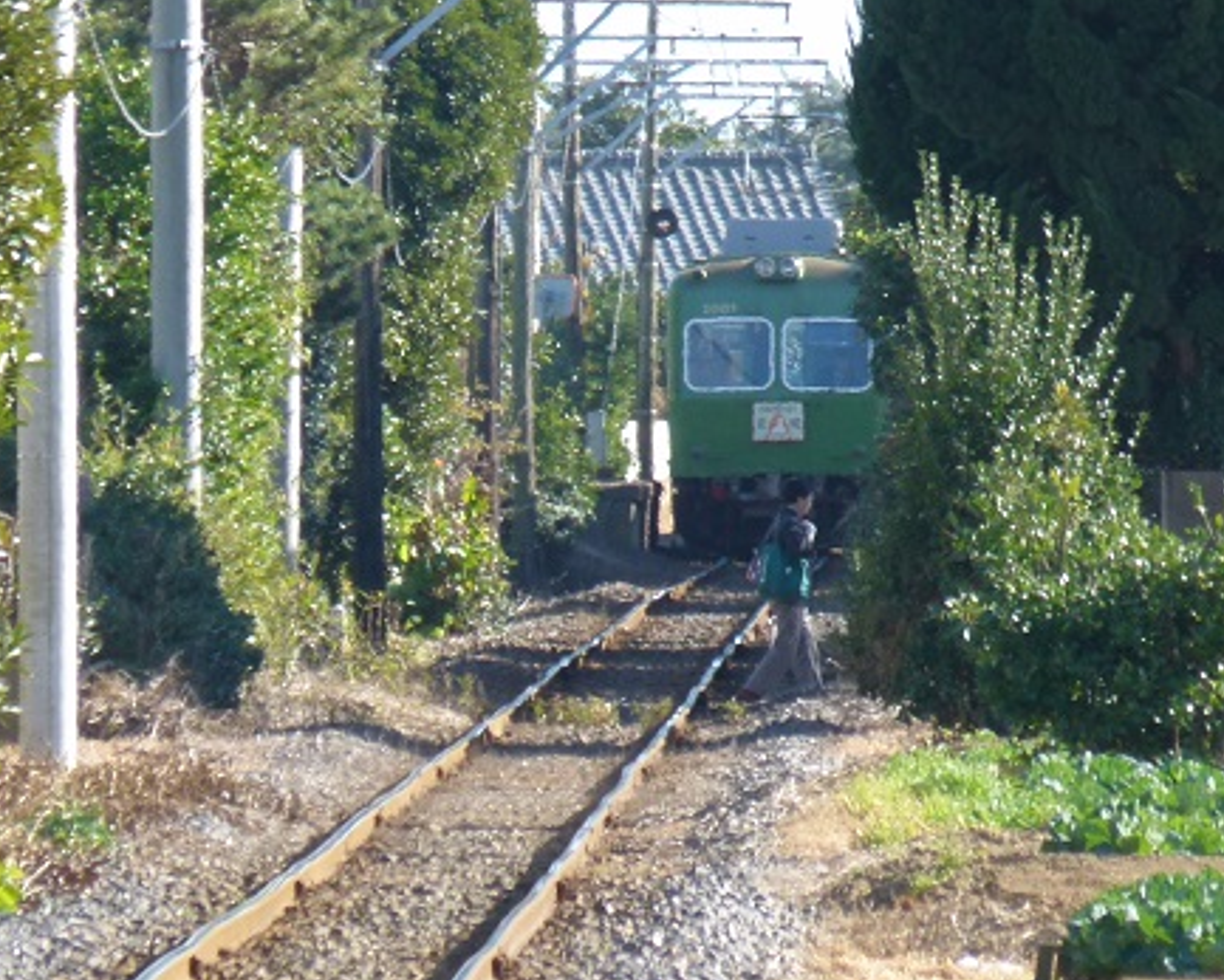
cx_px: 628
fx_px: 43029
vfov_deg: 1.3
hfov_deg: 1.6
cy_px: 497
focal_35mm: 1187
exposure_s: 1/160
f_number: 5.2
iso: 100
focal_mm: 108
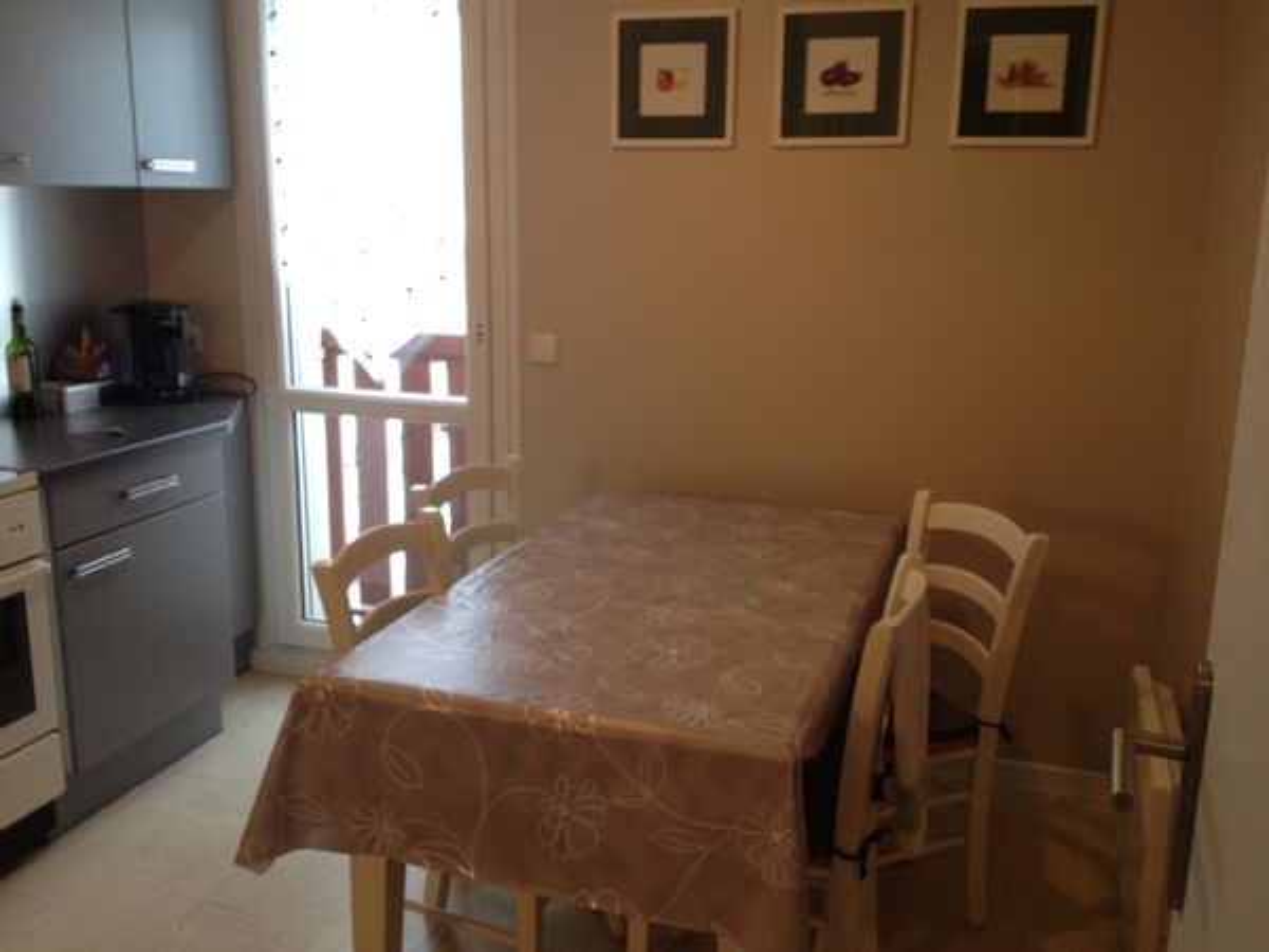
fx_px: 1283
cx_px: 634
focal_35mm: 35
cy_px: 476
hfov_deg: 52.6
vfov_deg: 40.7
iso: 64
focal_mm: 4.28
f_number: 2.4
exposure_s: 1/20
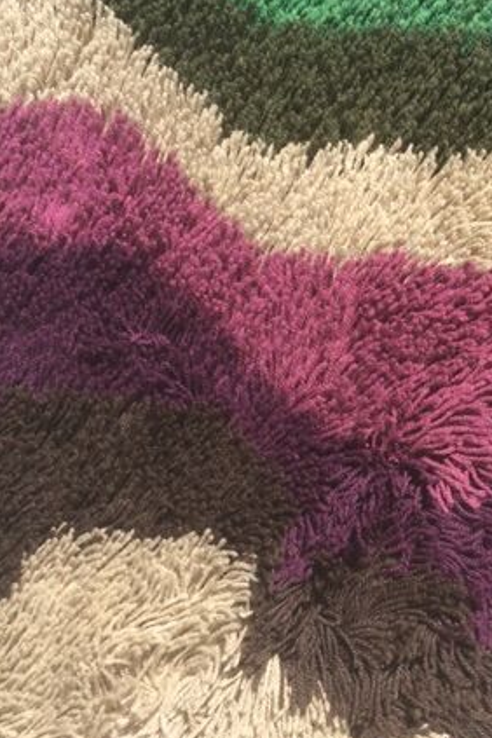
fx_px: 1168
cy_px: 318
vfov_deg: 35.0
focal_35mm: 57
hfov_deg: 23.4
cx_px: 405
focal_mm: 4.15
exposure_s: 1/1282
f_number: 2.2
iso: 32
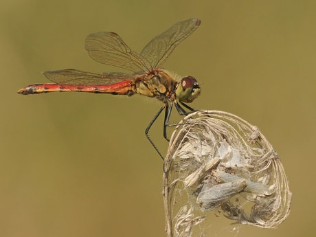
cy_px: 118
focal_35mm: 600
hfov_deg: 3.3
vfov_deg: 2.5
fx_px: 5477
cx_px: 158
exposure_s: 1/640
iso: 500
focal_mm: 300
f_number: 10
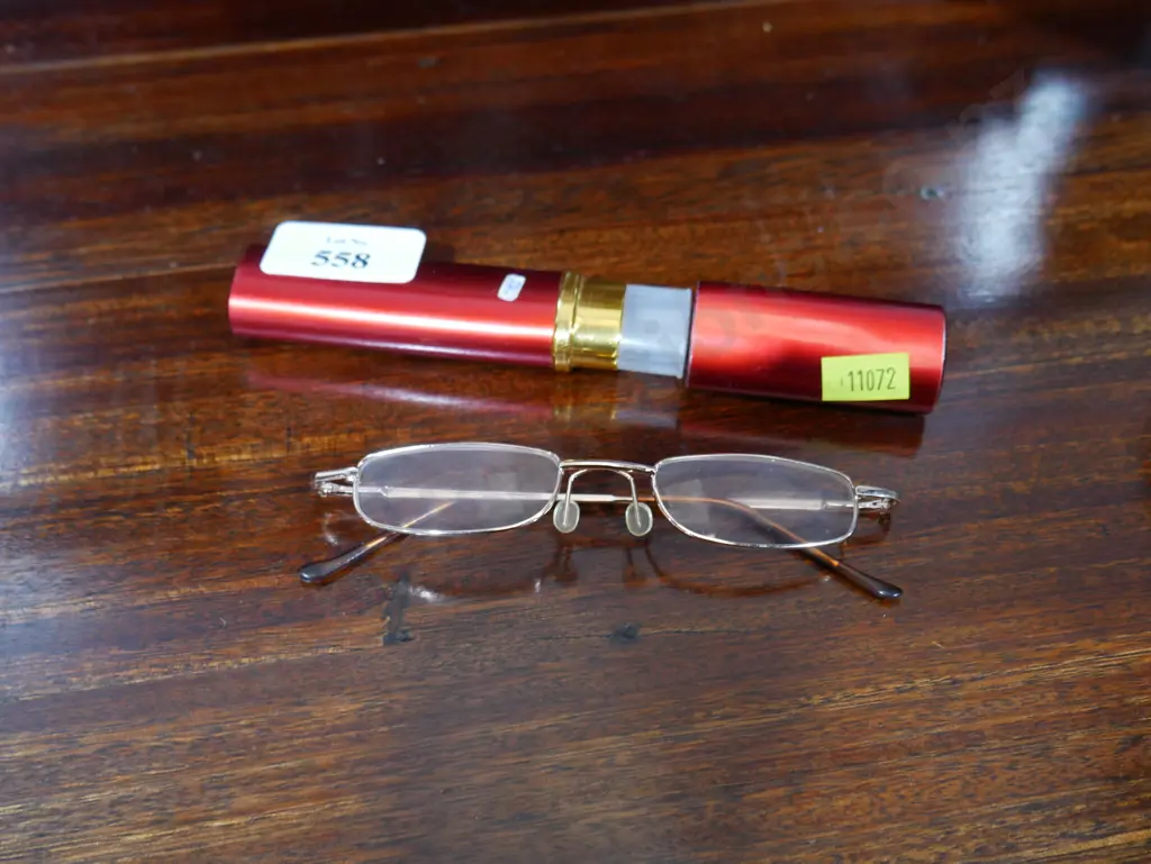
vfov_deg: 39.7
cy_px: 432
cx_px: 576
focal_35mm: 36
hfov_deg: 51.3
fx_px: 1198
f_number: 4.5
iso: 1600
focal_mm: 18
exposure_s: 1/60
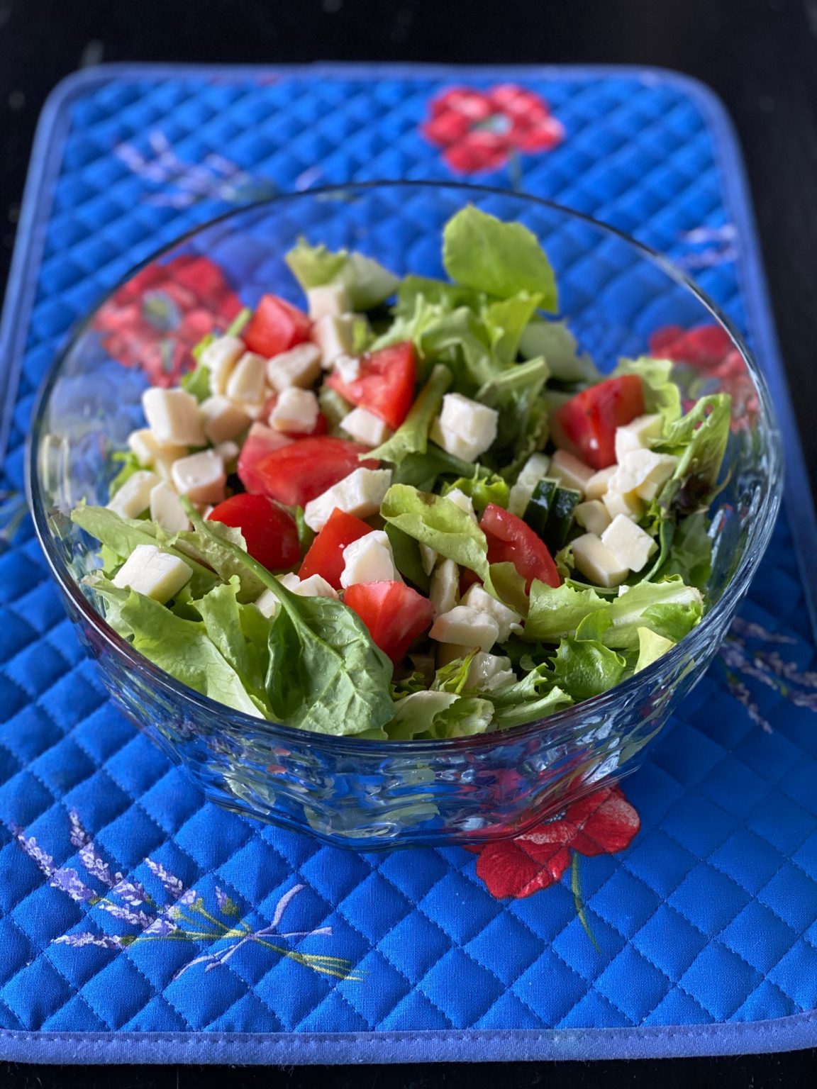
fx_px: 1636
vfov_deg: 36.8
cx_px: 408
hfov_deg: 28.0
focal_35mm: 52
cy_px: 544
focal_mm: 6
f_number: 2
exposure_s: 1/122
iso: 160
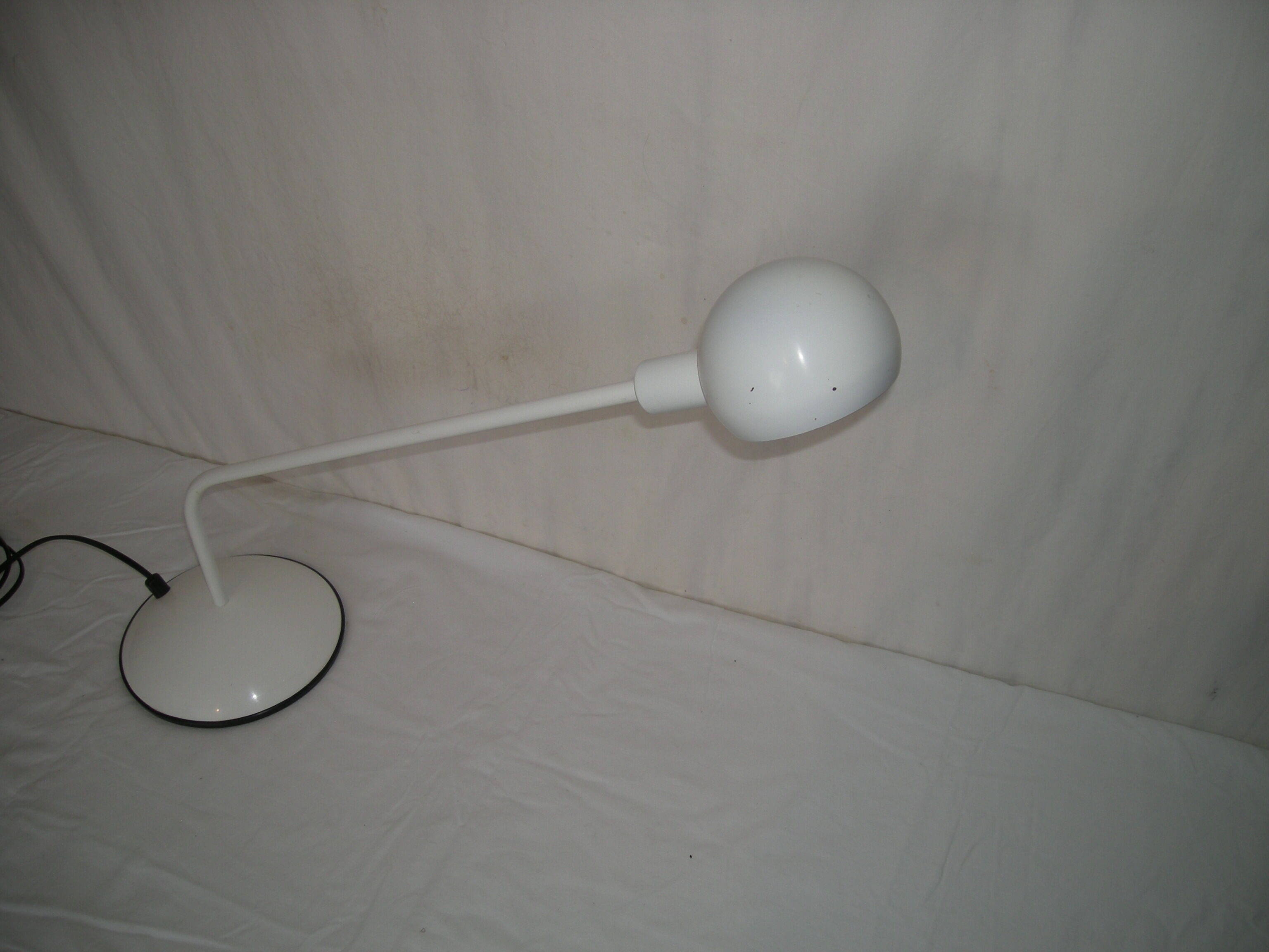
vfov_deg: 40.7
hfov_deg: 52.6
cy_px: 476
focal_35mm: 35
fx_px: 1283
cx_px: 634
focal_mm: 5.7
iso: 50
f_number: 2.8
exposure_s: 1/56
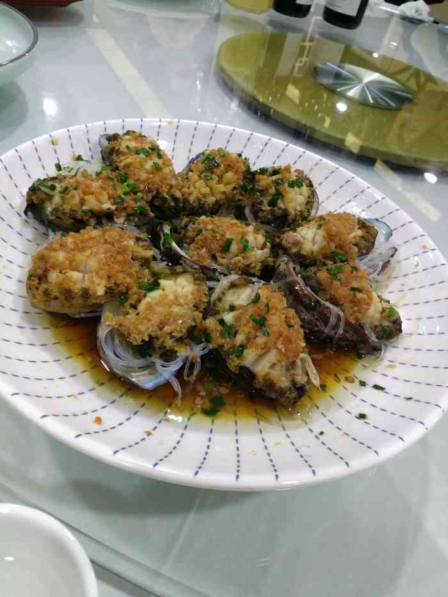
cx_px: 224
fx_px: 466
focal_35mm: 27
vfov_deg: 65.3
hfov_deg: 51.4
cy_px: 298
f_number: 2.2
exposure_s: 1/25
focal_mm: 4.73
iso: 400
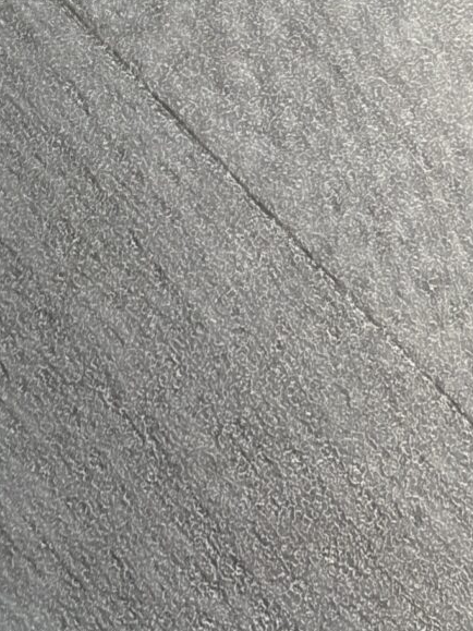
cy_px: -181
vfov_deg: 8.5
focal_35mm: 230
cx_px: 31
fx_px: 4192
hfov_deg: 6.4
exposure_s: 1/100
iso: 32
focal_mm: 5.96
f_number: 1.6
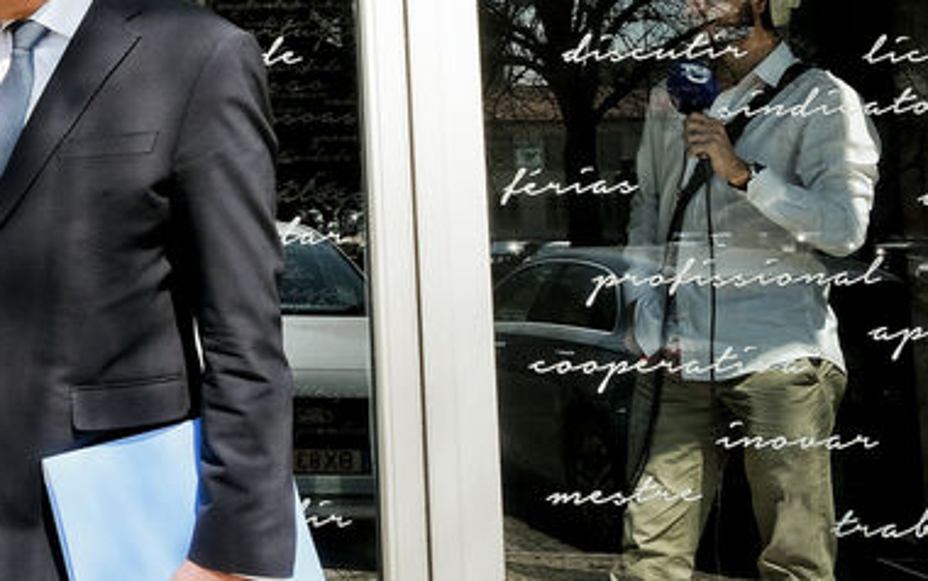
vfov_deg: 20.0
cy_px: -9
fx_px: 1594
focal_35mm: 63
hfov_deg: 27.4
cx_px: -264
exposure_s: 1/320
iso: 640
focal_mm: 16
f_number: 11
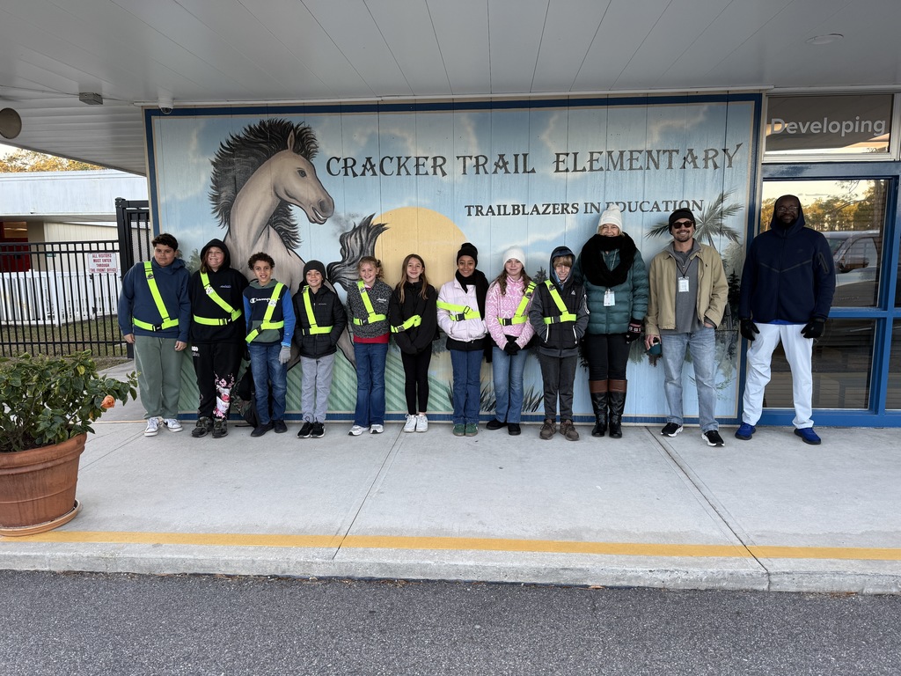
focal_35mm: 24
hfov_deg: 71.6
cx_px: 450
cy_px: 338
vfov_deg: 56.8
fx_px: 625
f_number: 1.78
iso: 80
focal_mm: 6.76
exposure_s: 1/121
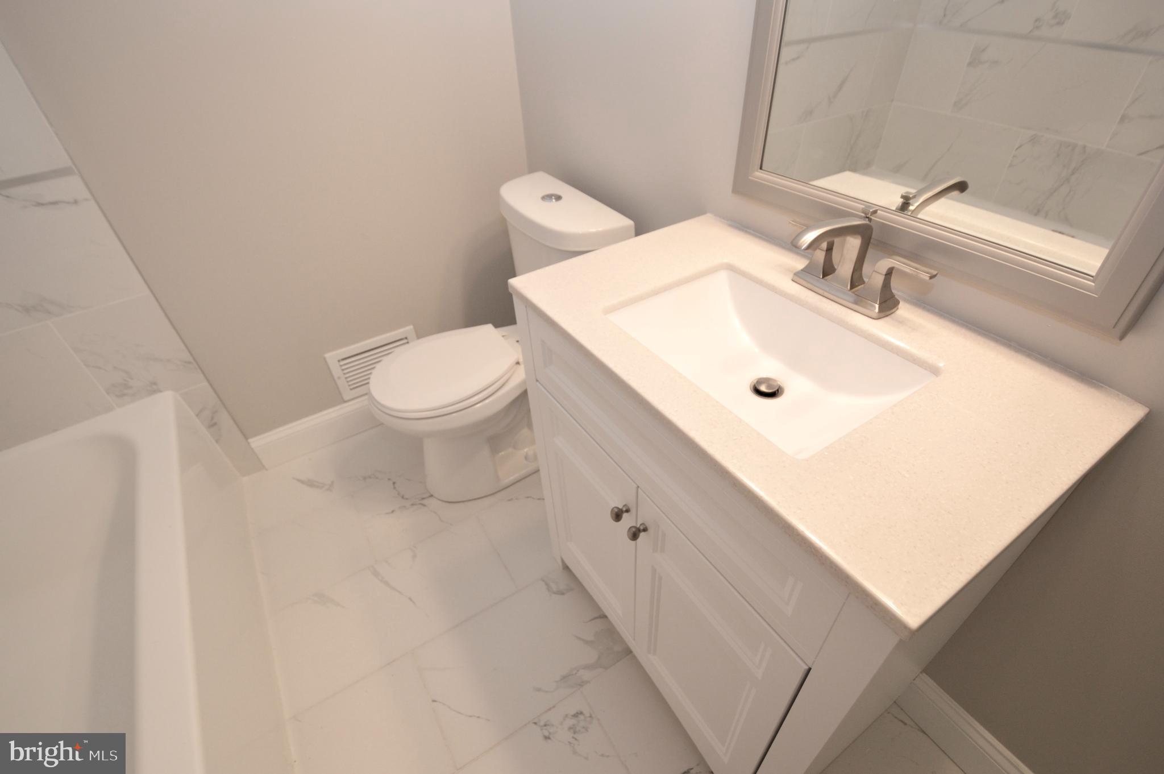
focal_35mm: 15
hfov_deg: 100.4
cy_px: 387
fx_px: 484
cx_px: 582
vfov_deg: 77.2
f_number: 4
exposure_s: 1/60
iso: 400
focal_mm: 10
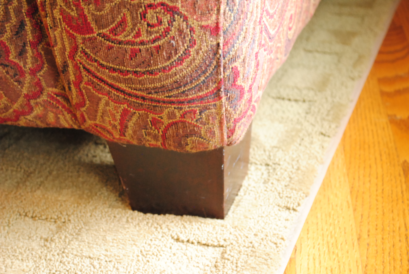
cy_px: 137
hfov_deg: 28.0
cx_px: 204
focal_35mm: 72
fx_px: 819
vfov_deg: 19.0
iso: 800
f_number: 5.6
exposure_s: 1/5
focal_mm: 48
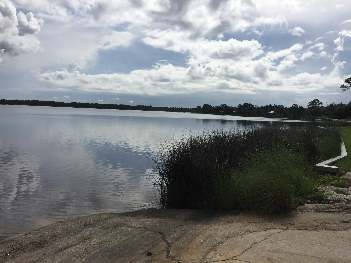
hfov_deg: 61.7
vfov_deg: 48.2
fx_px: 294
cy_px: 132
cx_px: 176
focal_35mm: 29
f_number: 2.2
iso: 32
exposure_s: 1/6623
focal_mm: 4.15
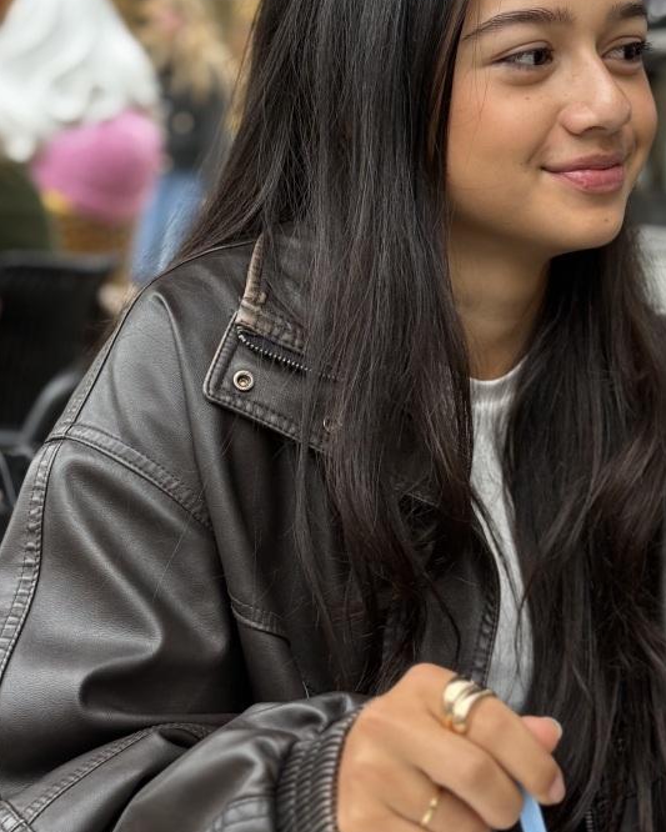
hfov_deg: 20.3
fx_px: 1847
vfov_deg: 25.4
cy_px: 428
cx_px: 492
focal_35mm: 75
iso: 50
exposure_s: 1/122
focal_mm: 6.76
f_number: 1.78
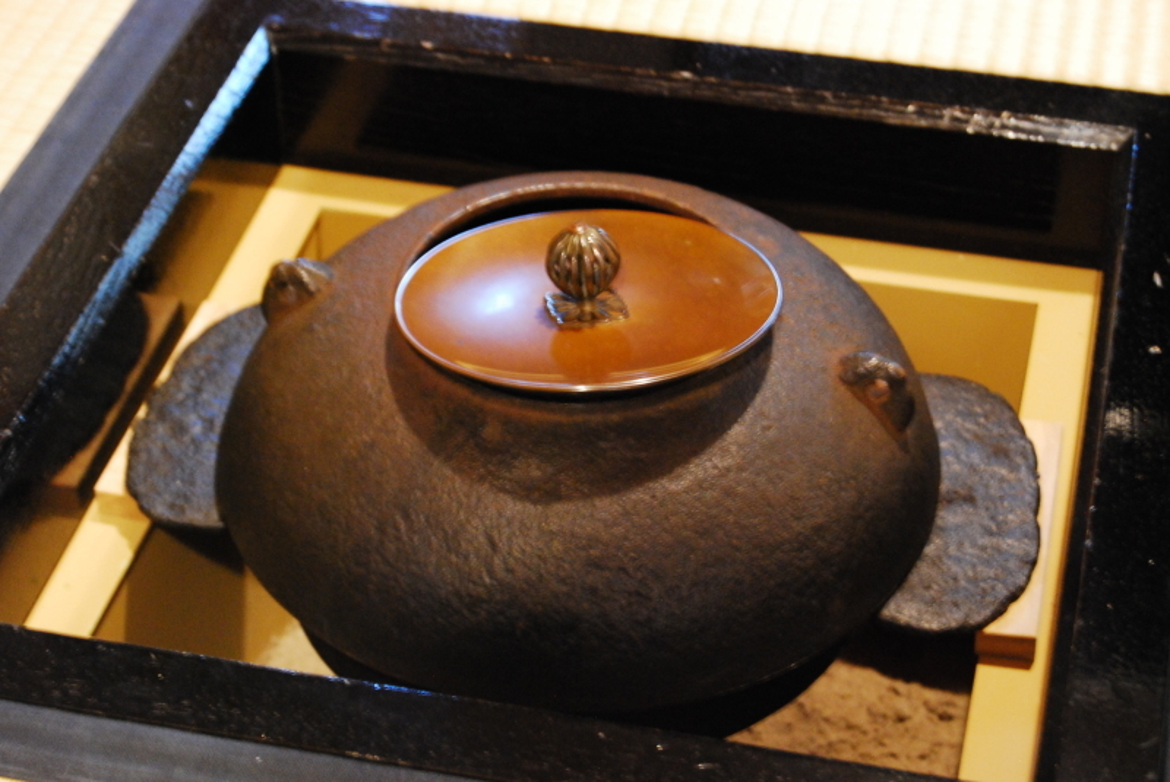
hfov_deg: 24.6
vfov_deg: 16.6
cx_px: 585
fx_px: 2684
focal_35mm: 82
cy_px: 391
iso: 1600
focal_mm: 55
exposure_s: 1/4
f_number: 5.6
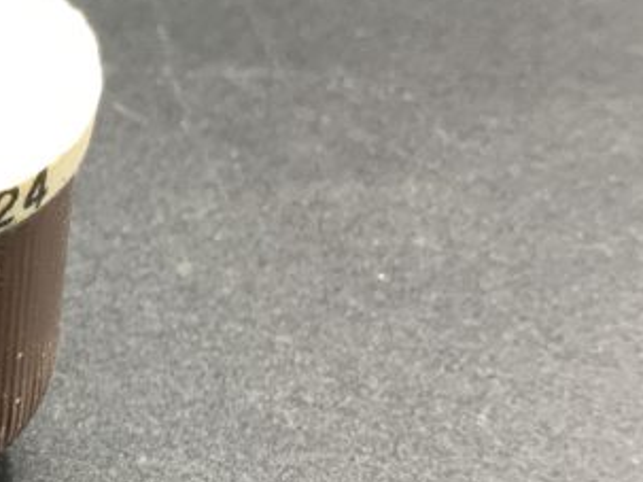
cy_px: 155
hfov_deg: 18.3
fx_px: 1820
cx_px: -250
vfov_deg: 15.0
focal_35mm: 98
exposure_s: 1/120
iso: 64
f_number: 1.8
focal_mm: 3
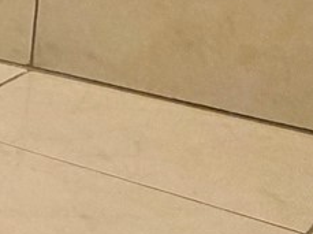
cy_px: -55
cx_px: -528
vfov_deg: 14.5
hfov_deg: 12.7
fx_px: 885
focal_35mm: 98
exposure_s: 1/60
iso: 200
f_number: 2.2
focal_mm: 2.22
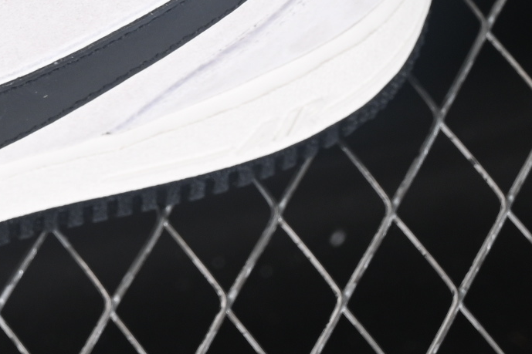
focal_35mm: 303
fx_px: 4476
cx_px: -296
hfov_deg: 6.7
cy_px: -245
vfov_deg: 4.5
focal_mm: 50
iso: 160
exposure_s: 1/80
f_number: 7.1
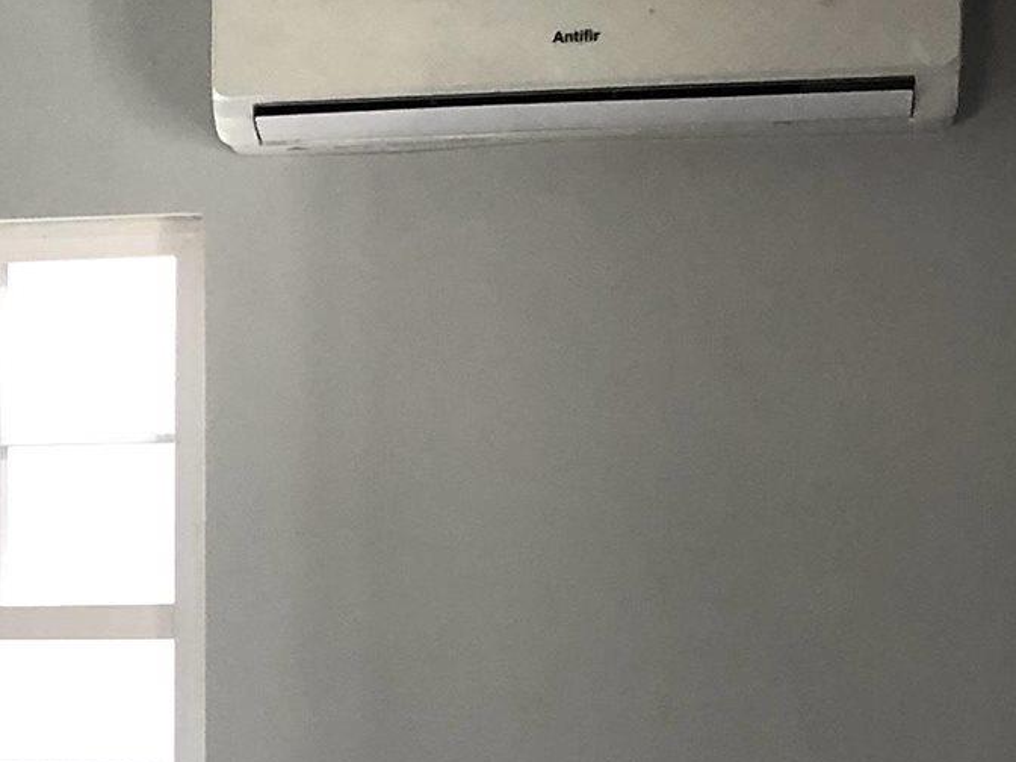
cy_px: 842
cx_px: -520
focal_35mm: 128
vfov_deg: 11.4
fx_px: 3757
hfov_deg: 14.4
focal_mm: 3.99
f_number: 1.8
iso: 25
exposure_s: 1/40
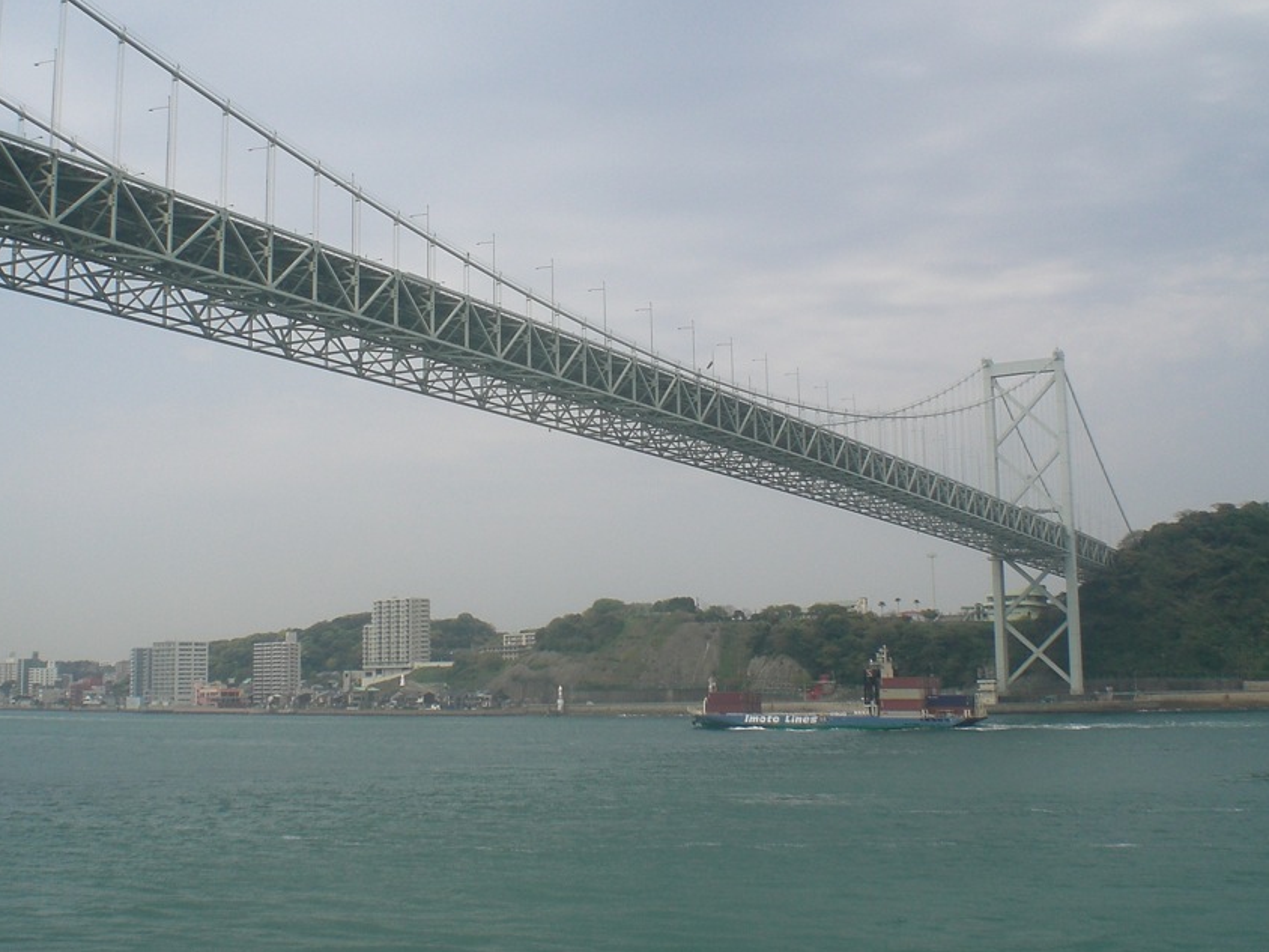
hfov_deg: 42.1
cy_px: 417
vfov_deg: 32.1
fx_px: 1650
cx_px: 604
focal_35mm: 45
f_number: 4.4
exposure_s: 1/500
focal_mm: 6.3
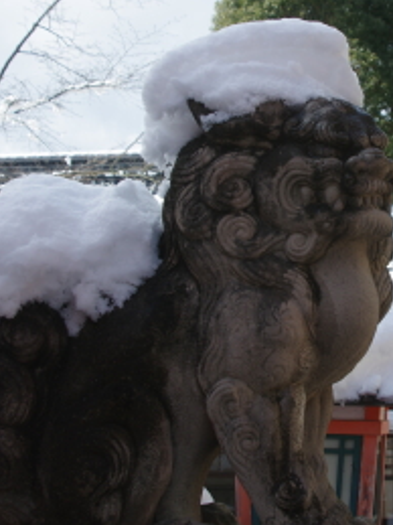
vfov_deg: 25.0
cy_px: 221
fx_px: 1182
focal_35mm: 78
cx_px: 340
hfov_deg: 18.6
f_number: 9
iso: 200
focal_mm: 28
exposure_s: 1/160
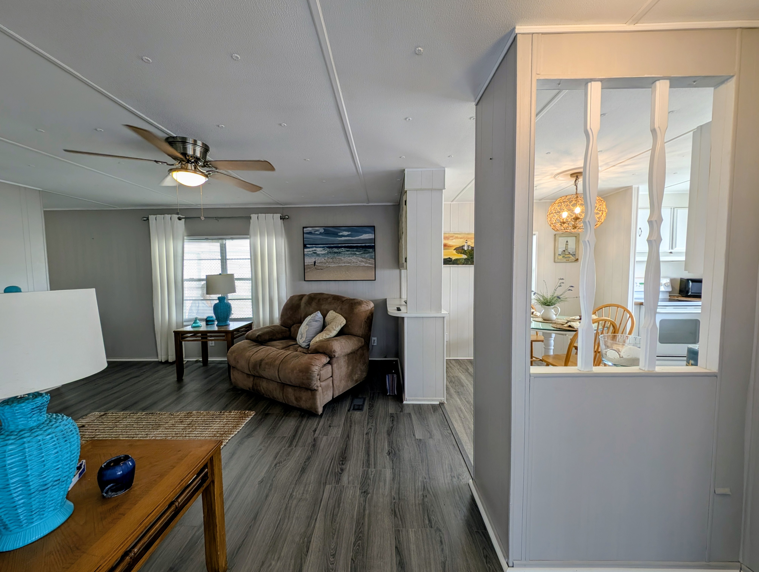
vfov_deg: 94.6
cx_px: 380
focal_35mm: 12
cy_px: 286
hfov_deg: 110.5
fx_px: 263
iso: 79
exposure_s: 1/120
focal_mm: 2.23
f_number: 1.95
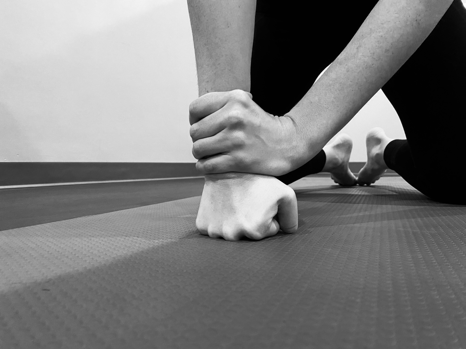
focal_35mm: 26
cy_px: 174
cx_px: 233
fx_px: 350
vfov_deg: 53.1
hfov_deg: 67.3
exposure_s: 1/30
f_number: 1.8
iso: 800
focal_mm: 4.25
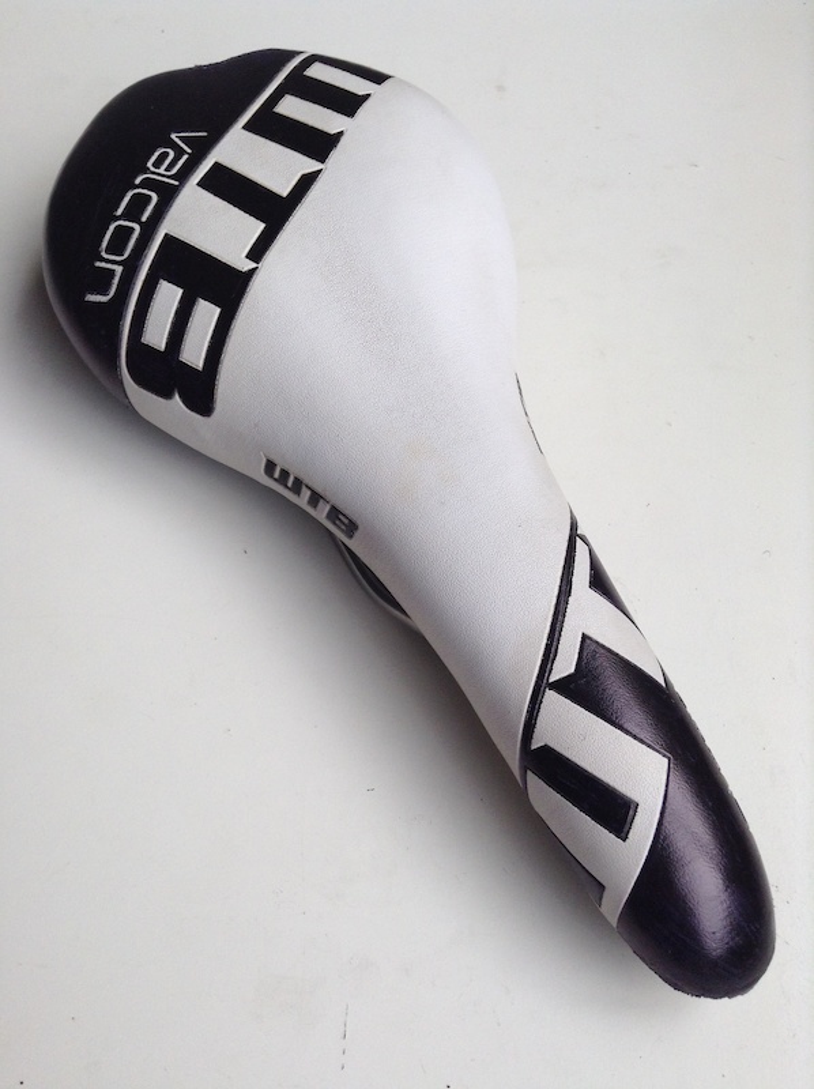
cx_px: 407
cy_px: 544
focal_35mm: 33
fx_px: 1037
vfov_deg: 55.4
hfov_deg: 42.9
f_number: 2.4
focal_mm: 3.3
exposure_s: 1/100
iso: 40
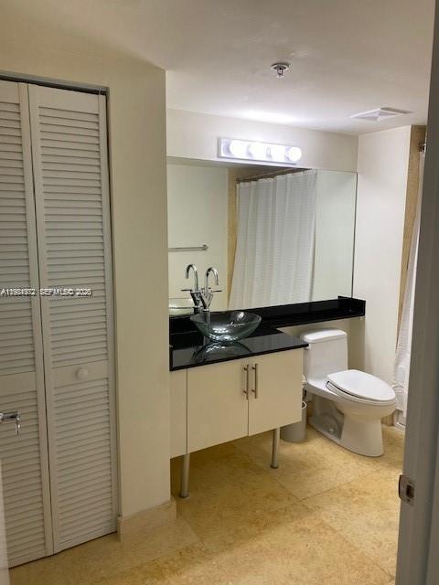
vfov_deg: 67.3
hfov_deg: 53.1
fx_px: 440
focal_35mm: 26
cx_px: 220
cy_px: 292
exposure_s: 1/112
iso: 125
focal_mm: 4.25
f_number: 1.8
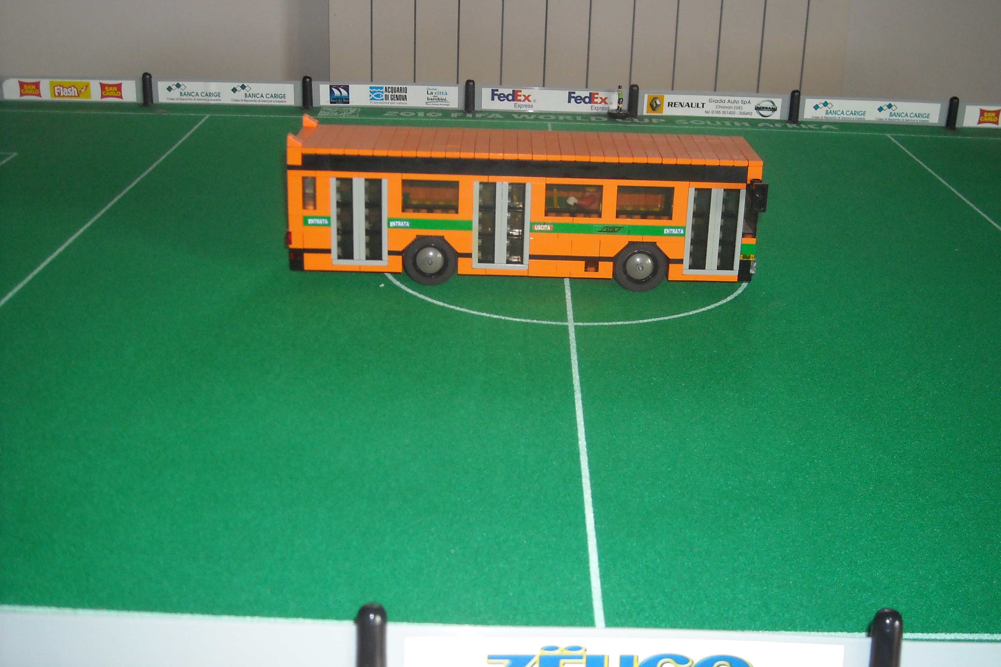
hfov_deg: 42.7
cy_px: 363
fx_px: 1279
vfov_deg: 29.2
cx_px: 502
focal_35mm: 46
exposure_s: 1/60
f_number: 3.1
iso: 200
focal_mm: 7.1
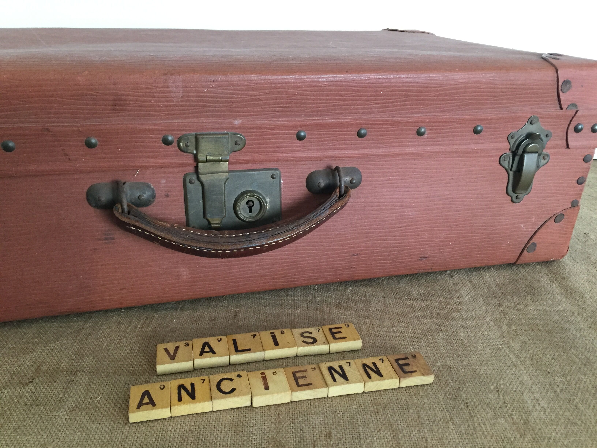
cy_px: 224
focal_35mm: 29
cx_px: 298
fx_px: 500
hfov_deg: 61.7
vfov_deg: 48.2
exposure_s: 1/33
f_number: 2.2
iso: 250
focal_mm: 4.15
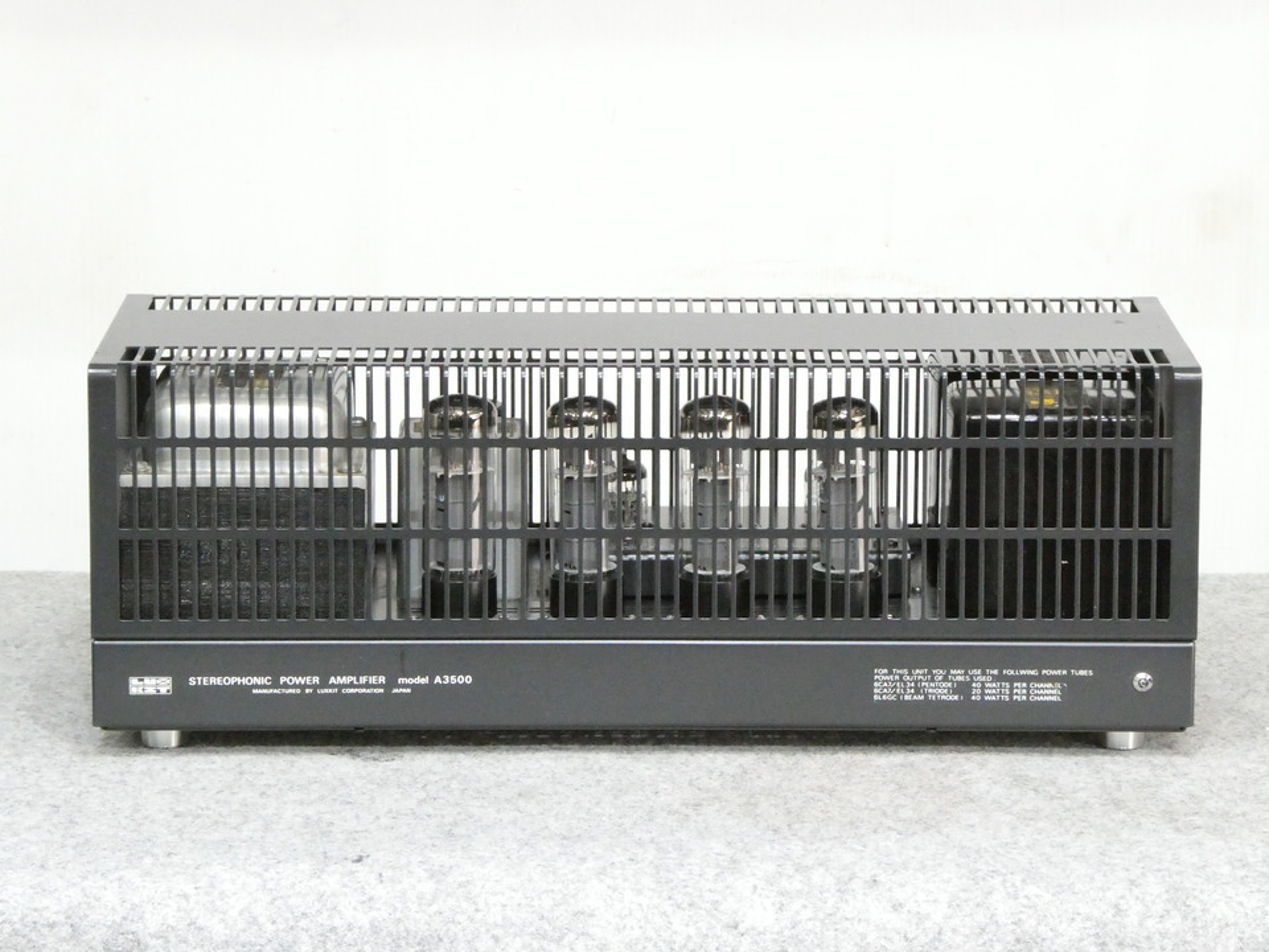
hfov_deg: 14.6
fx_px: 4949
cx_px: 634
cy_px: 476
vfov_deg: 11.0
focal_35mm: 135
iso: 1600
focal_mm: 24.2
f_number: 5.3
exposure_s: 1/40
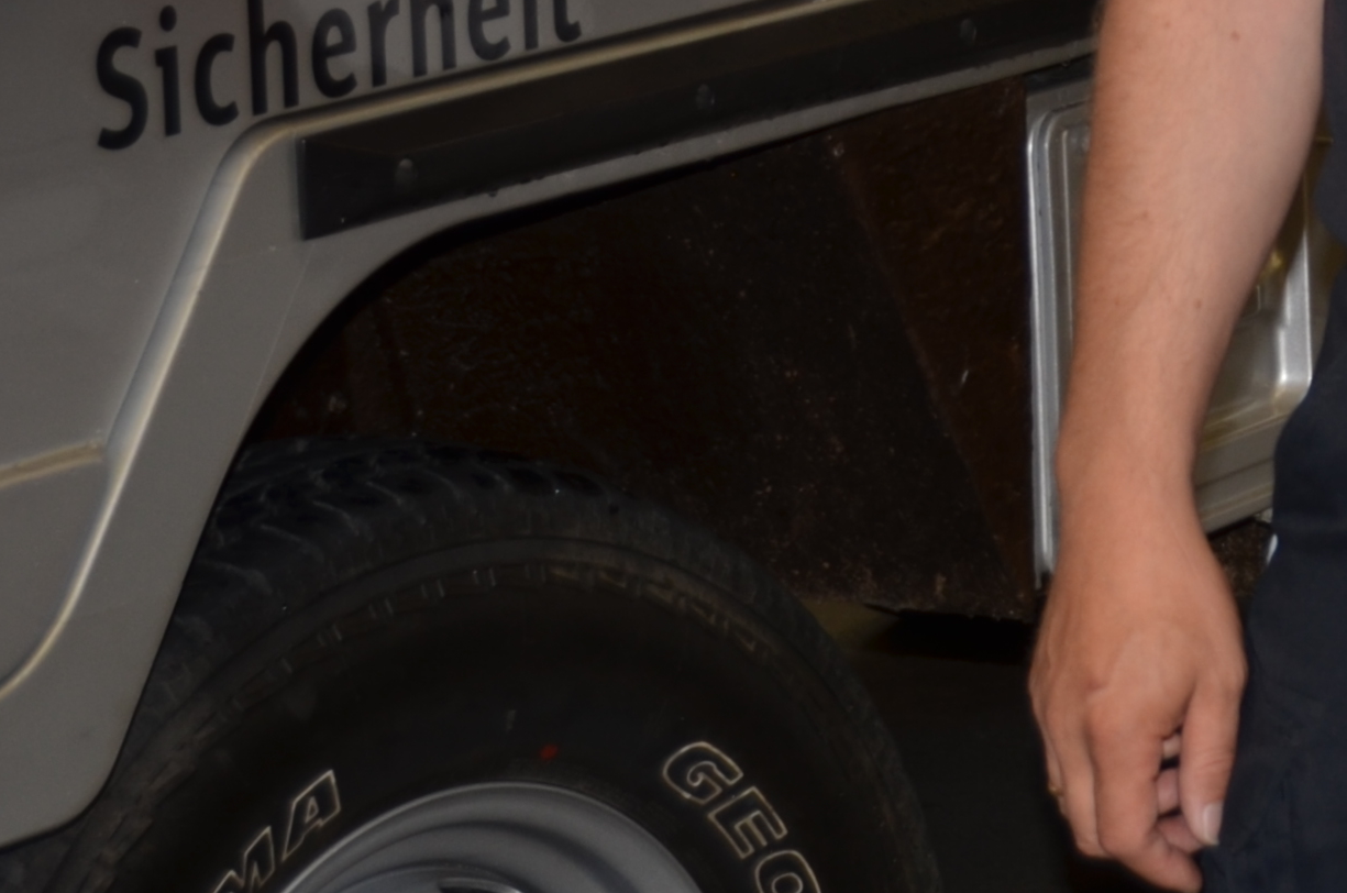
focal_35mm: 187
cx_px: 1923
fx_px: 6984
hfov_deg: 10.7
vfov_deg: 7.2
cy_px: -450
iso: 100
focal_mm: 31
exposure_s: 1/60
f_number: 4
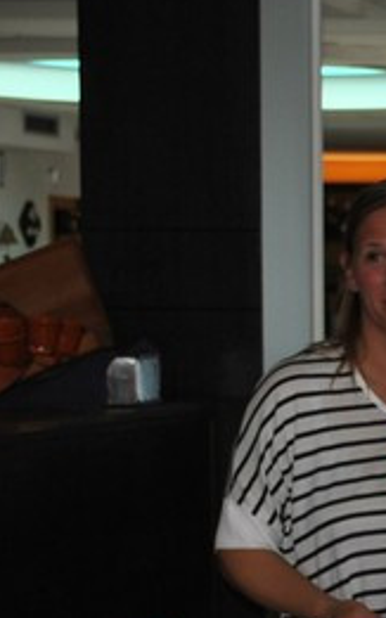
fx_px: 2771
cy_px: 564
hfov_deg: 7.5
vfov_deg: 12.6
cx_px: 905
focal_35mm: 165
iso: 100
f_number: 5
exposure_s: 1/60
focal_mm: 35
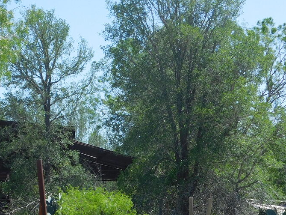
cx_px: 77
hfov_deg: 15.5
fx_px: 1049
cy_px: 109
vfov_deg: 11.7
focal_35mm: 127
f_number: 4
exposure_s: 1/640
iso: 125
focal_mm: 10.4
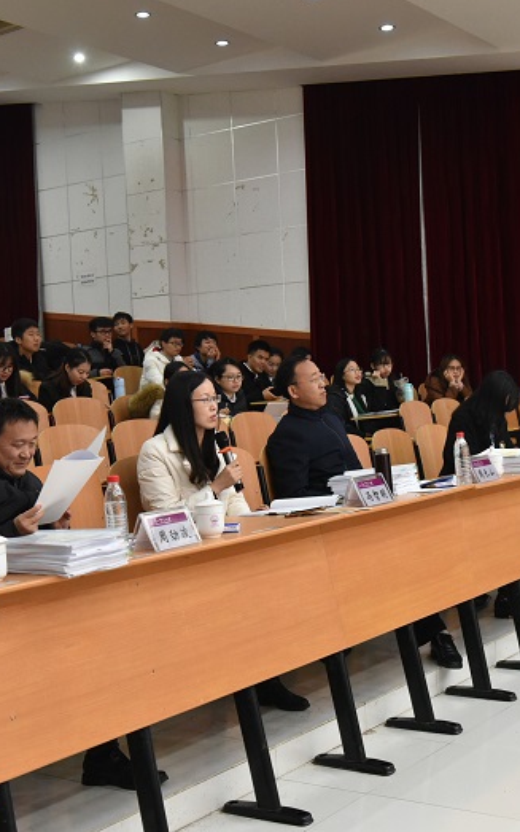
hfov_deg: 24.4
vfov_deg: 38.2
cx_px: 261
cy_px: 419
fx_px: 1201
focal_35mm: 53
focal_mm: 34
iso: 3200
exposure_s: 1/50
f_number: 6.3
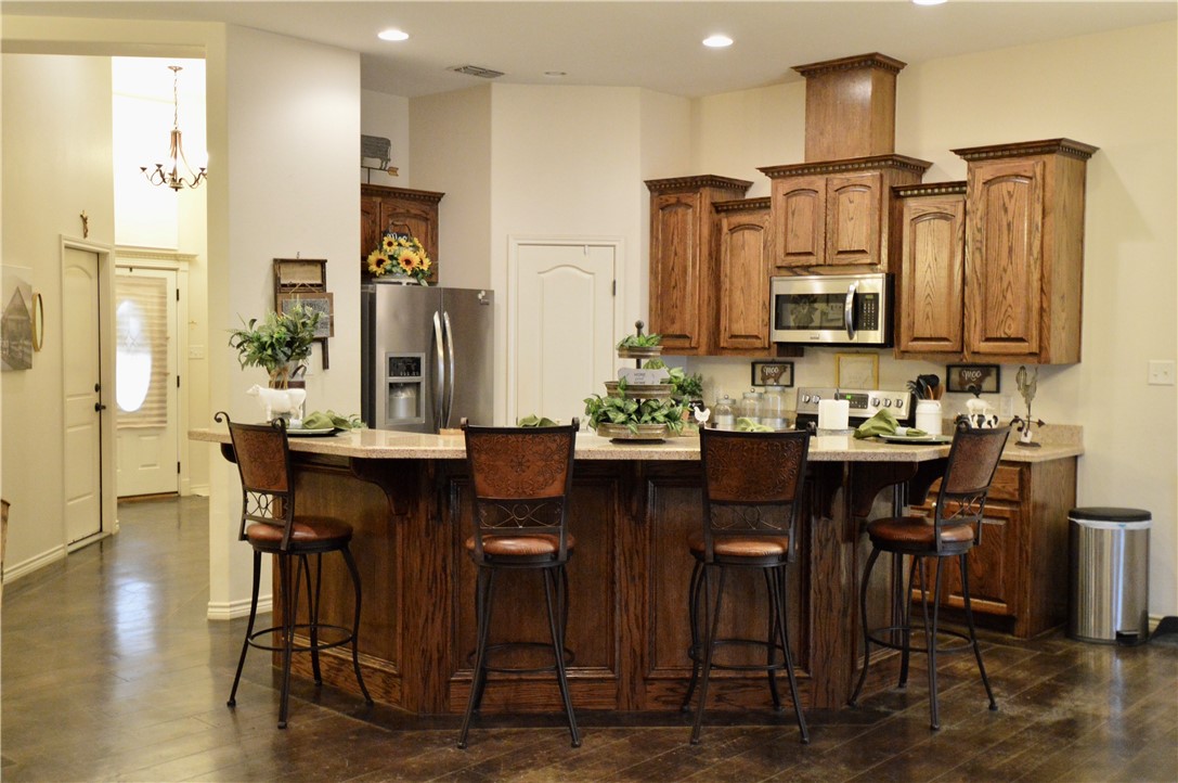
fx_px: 1177
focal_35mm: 36
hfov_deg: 53.2
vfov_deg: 36.8
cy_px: 392
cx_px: 589
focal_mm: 24
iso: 3200
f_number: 4.5
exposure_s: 1/40
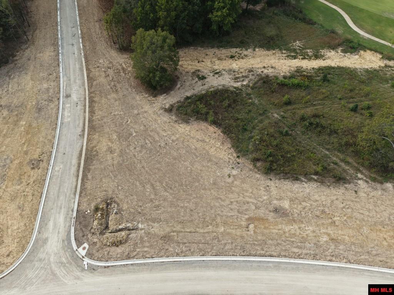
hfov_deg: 71.6
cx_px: 197
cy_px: 148
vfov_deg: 56.8
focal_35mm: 24
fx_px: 273
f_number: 1.8
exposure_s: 1/1250
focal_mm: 8.67
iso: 110
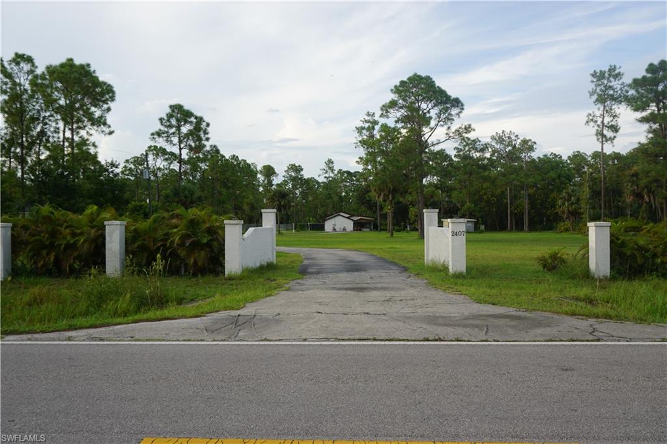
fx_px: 556
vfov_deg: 43.6
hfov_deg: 61.9
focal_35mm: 30
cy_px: 222
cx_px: 334
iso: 100
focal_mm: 20
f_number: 8
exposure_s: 1/80
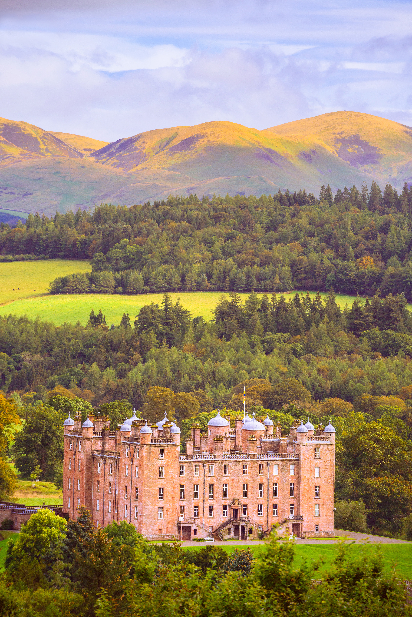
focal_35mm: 150
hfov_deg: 9.2
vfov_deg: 13.7
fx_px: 2573
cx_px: 206
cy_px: 308
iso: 400
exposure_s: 1/1000
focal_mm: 150
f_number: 5.6
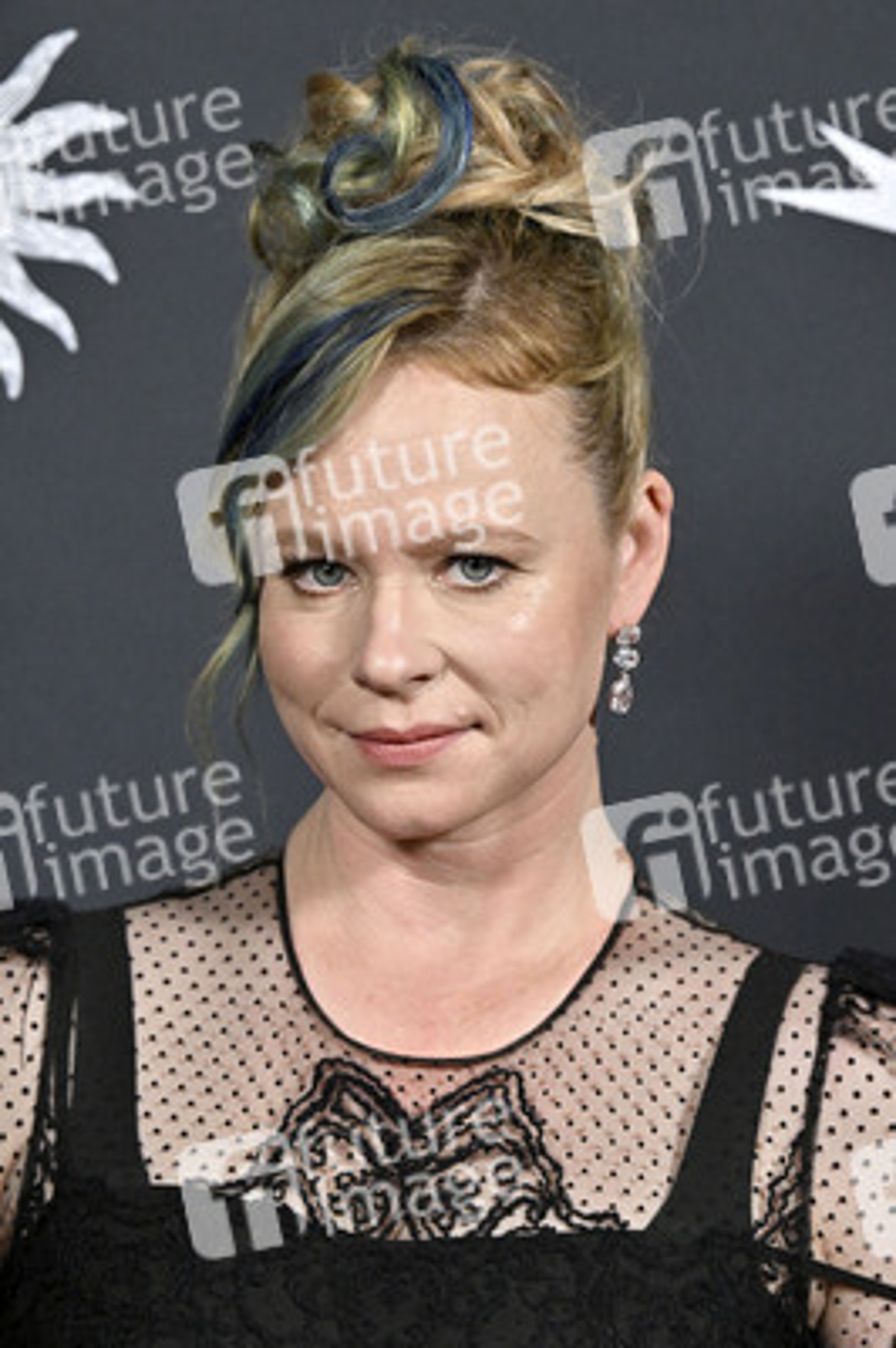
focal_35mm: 110
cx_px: 448
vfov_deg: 18.6
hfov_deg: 12.4
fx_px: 4113
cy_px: 674
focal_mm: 110
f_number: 6.3
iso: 2500
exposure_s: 1/320
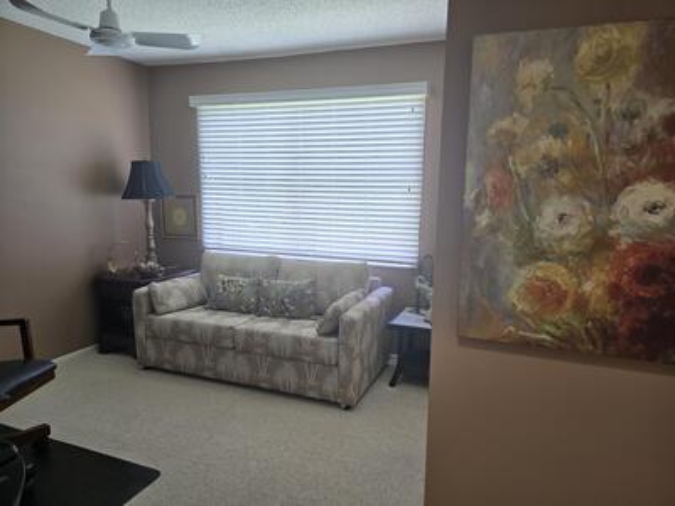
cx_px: 338
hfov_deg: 73.9
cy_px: 253
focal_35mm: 23
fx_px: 448
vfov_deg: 58.9
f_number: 1.7
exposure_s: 1/120
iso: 100
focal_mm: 6.3
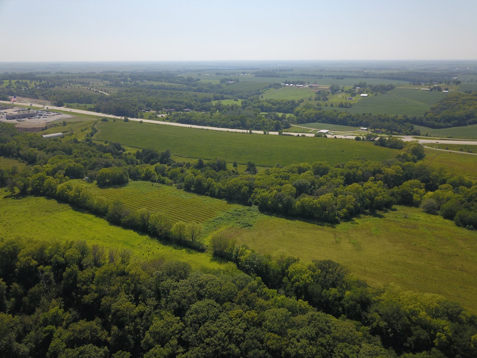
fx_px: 358
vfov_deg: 53.1
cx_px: 238
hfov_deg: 67.3
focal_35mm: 26
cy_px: 179
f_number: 2.2
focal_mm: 4.73
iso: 100
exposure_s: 1/1515
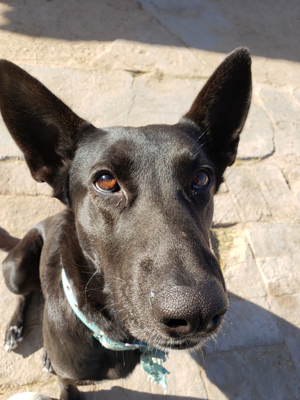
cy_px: 205
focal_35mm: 27
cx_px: 147
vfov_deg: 65.3
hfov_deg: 51.3
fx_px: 312
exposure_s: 1/483
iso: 50
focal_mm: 4.3
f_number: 2.4
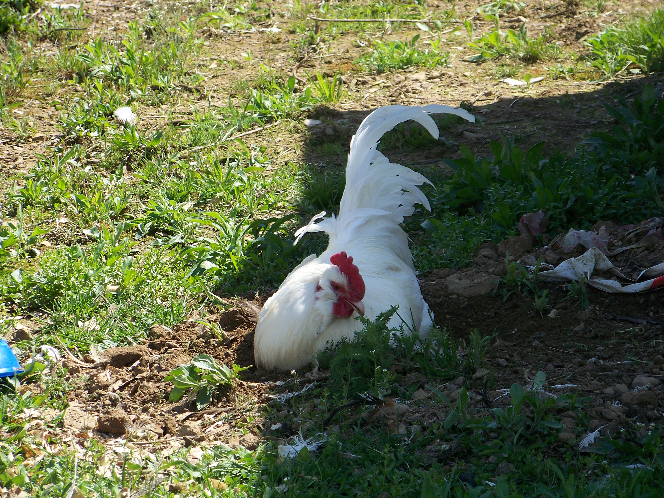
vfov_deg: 6.4
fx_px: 4489
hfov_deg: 8.5
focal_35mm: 234
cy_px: 249
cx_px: 332
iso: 64
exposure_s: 1/400
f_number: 3.6
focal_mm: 37.4
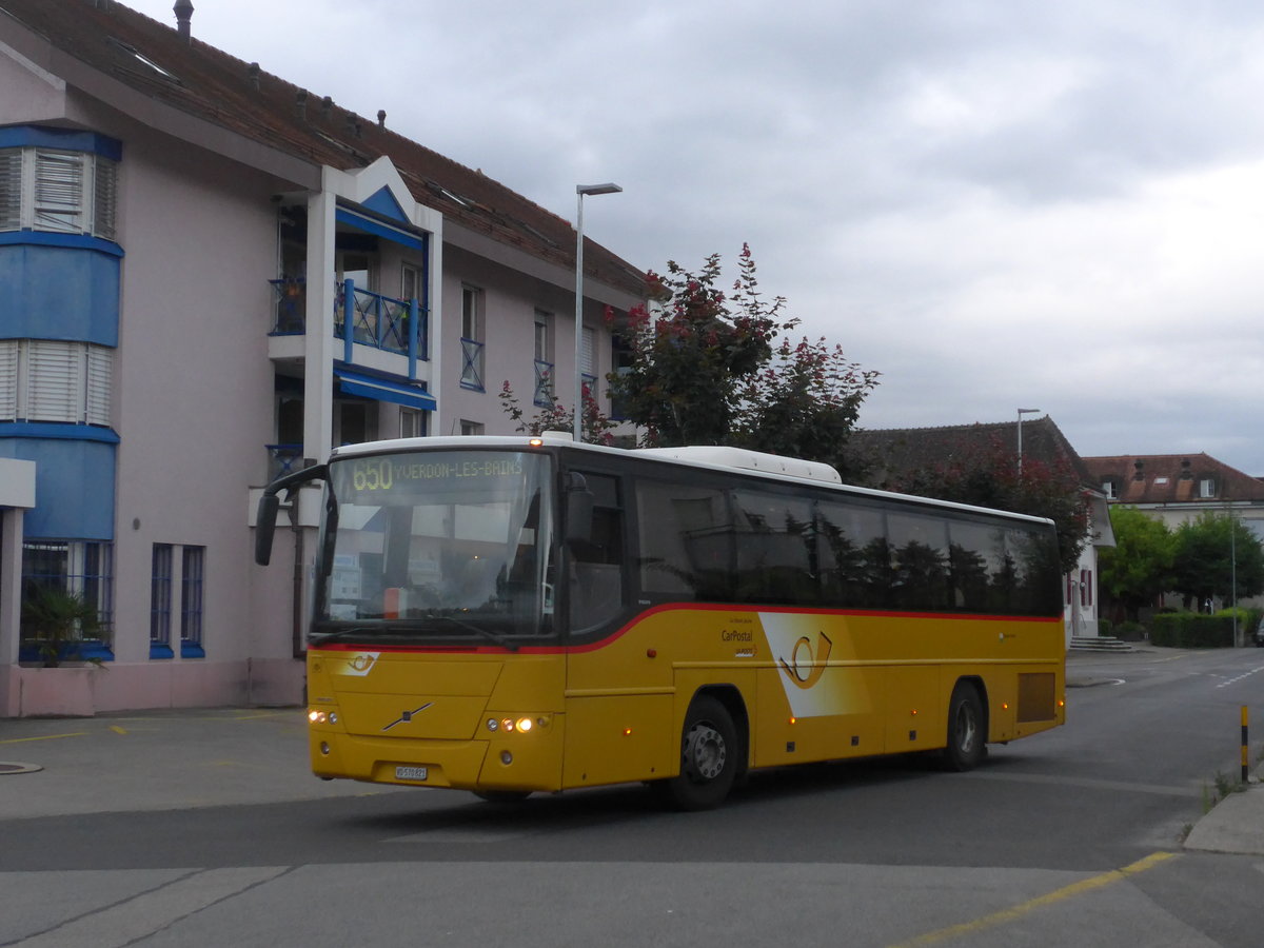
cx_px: 632
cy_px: 474
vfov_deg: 26.6
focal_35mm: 55
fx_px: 2008
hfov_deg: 34.9
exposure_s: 1/250
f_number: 3.4
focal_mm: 11.3
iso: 640
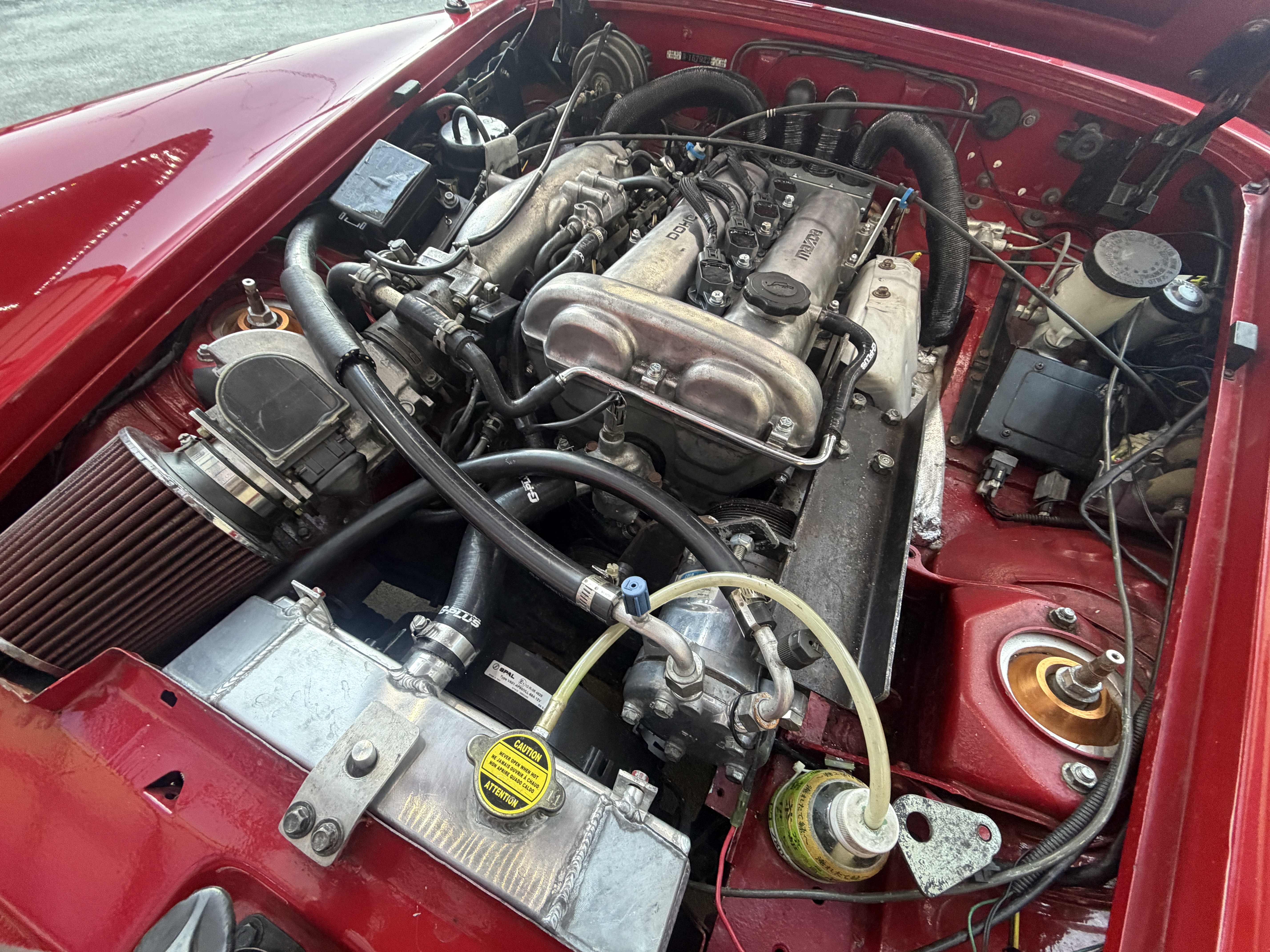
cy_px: 476
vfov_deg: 85.7
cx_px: 635
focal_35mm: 14
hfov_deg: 102.1
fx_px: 514
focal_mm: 2.22
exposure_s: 1/60
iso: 400
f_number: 2.2
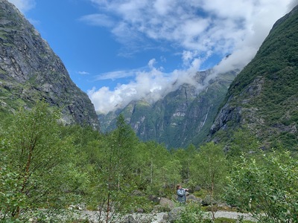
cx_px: 149
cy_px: 112
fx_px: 224
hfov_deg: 67.3
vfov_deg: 53.1
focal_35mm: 26
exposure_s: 1/1387
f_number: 1.8
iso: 25
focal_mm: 4.25
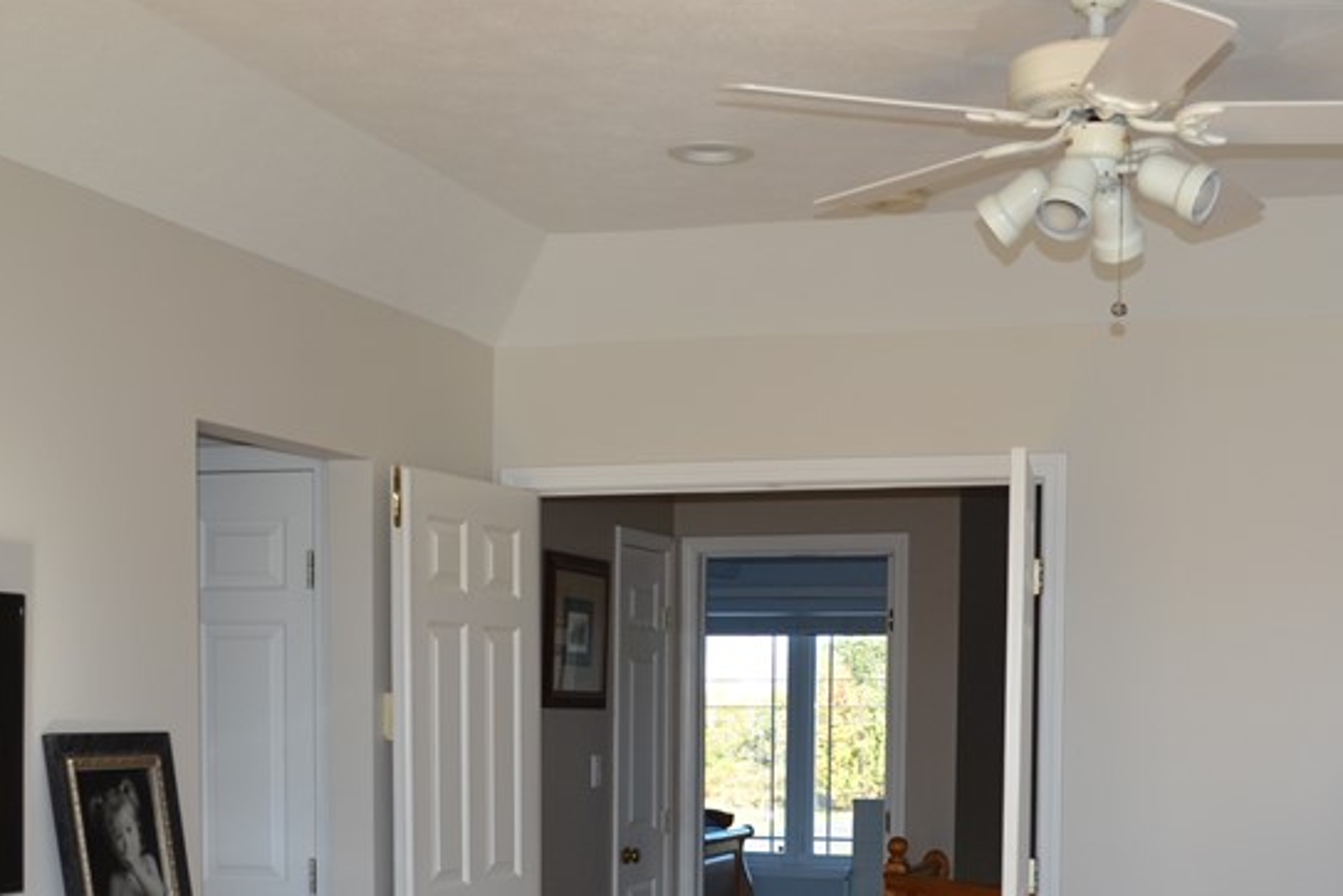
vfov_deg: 24.0
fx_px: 2014
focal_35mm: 54
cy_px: 886
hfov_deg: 36.6
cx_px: 851
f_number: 4
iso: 140
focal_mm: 18
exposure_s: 1/125
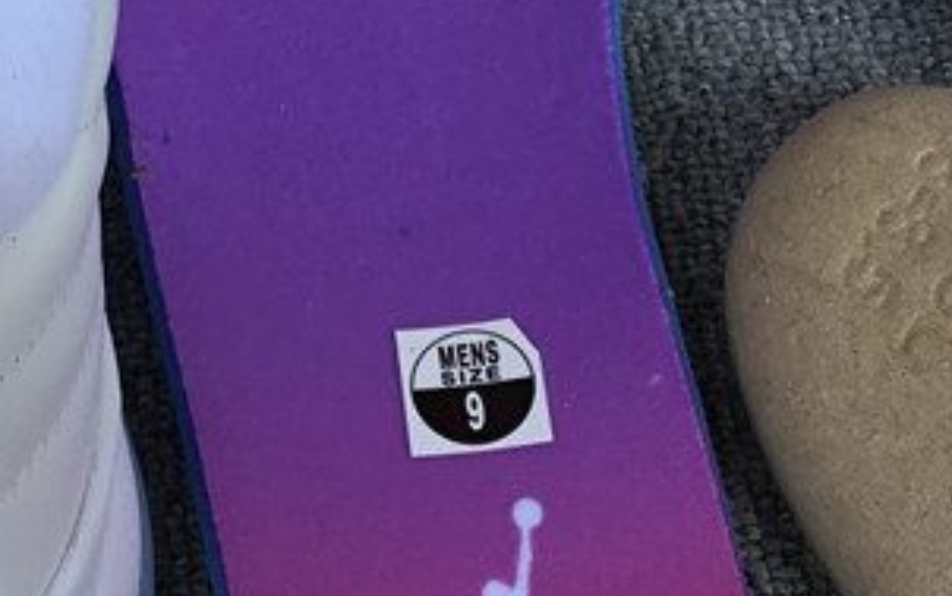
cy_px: 8
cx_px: 284
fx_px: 2544
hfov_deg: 21.1
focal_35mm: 98
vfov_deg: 13.2
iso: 25
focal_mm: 3.3
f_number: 2.4
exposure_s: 1/293
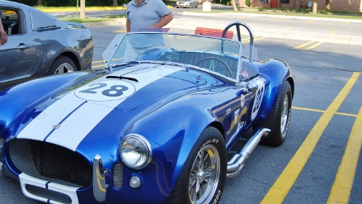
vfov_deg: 22.6
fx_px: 507
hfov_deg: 38.8
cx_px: 118
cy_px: 62
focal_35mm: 53
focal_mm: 23
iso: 100
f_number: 5.6
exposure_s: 1/125
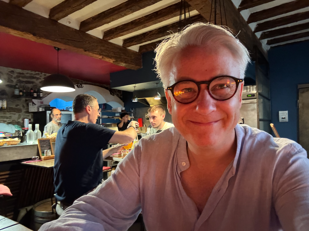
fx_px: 205
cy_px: 116
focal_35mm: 23
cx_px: 154
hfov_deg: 73.9
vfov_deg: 58.9
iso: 800
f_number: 1.9
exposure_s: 1/17
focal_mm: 2.69
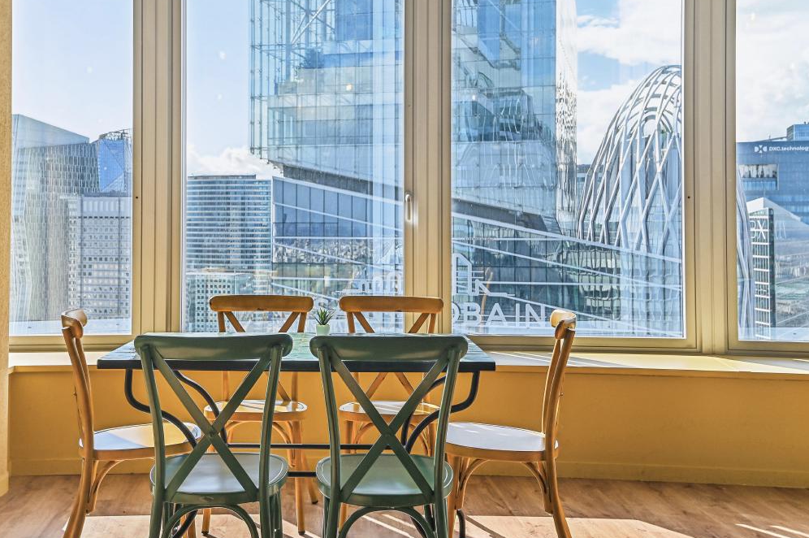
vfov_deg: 29.8
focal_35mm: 45
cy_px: 256
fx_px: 1010
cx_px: 331
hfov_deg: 43.5
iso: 200
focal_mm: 35
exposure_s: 1/60
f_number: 11
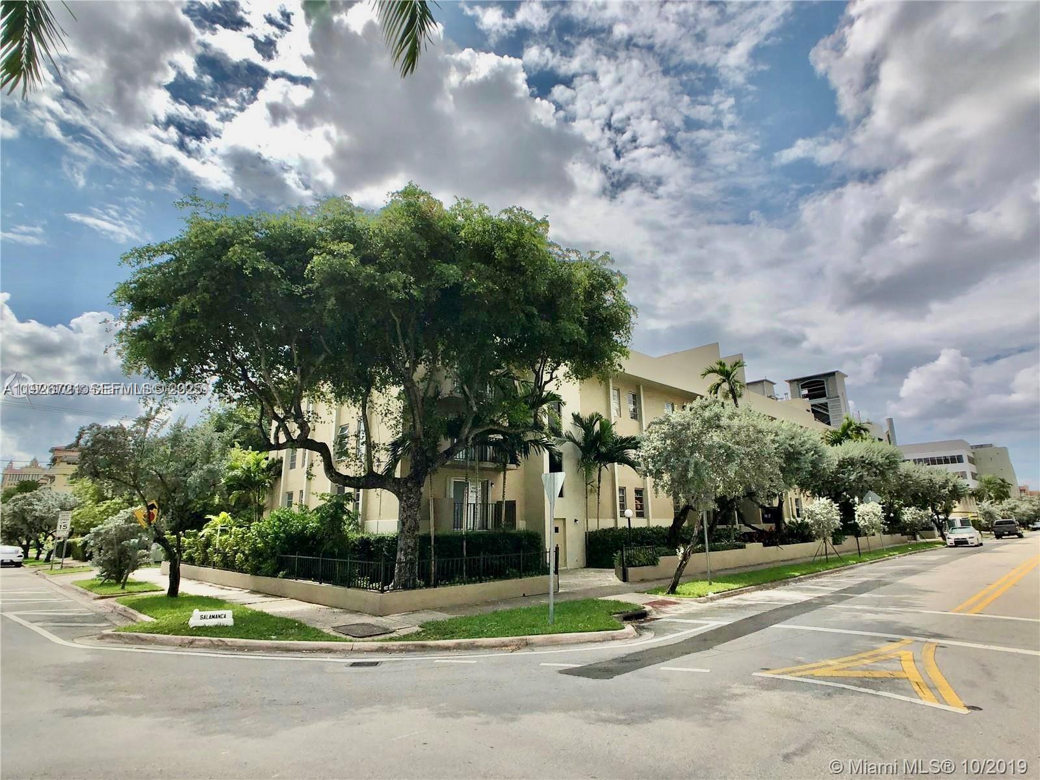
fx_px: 841
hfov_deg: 63.4
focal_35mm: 28
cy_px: 390
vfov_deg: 49.7
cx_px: 520
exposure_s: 1/4425
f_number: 1.8
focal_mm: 4
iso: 25
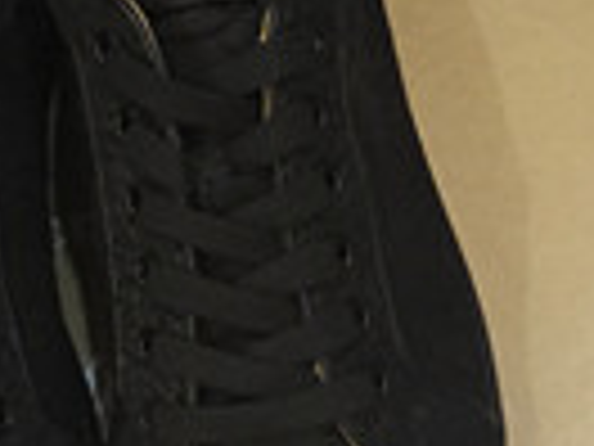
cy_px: 572
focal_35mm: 132
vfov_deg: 11.0
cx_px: 558
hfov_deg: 14.7
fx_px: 2265
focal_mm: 4.15
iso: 250
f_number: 2.2
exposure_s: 1/15
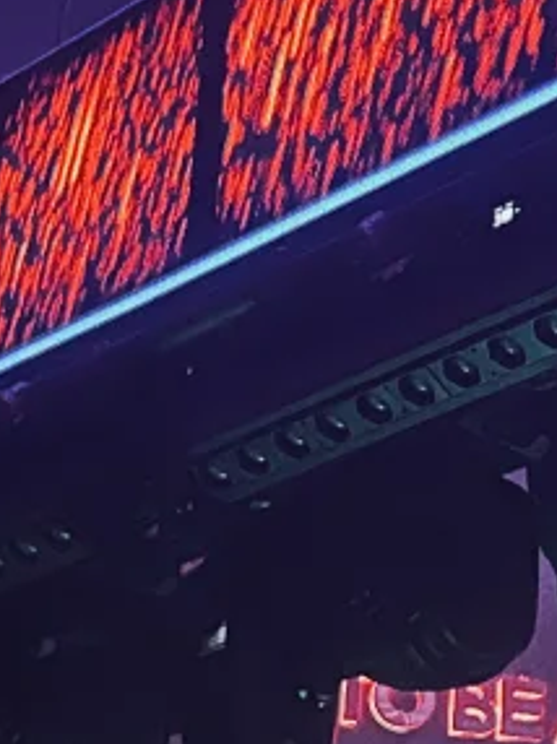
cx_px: 593
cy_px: 317
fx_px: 2600
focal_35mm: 121
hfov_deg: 12.1
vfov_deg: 16.3
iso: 2500
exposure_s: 1/15
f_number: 1.78
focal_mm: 6.86
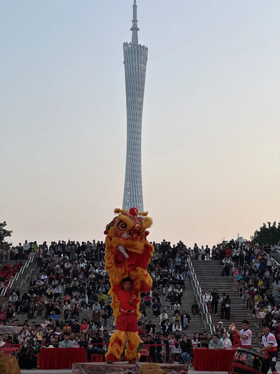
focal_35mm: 77
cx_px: 140
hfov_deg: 19.1
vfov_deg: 25.3
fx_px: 830
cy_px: 187
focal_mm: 9
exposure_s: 1/160
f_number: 2.8
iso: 32
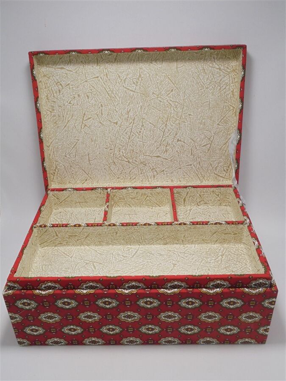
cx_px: 143
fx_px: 375
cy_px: 190
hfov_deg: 41.8
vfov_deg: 54.0
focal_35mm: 34
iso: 100
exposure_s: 1/80
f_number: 4
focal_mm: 6.1
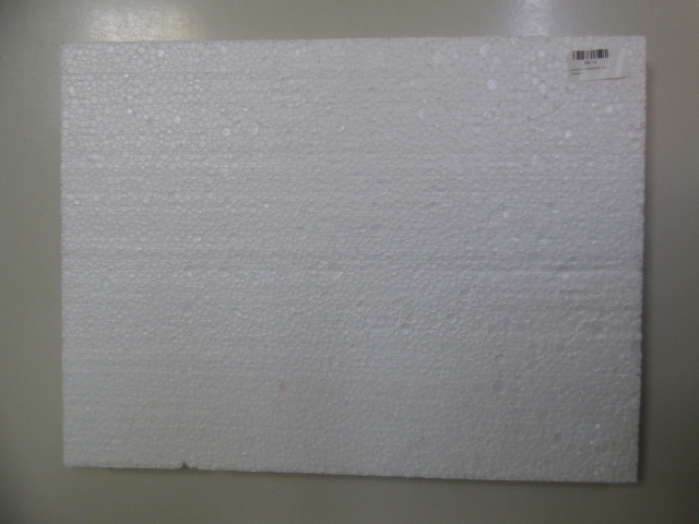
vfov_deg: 66.0
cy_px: 262
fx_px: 404
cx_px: 350
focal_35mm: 20
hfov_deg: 81.7
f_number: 2.8
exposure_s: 1/60
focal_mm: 3.58
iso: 160
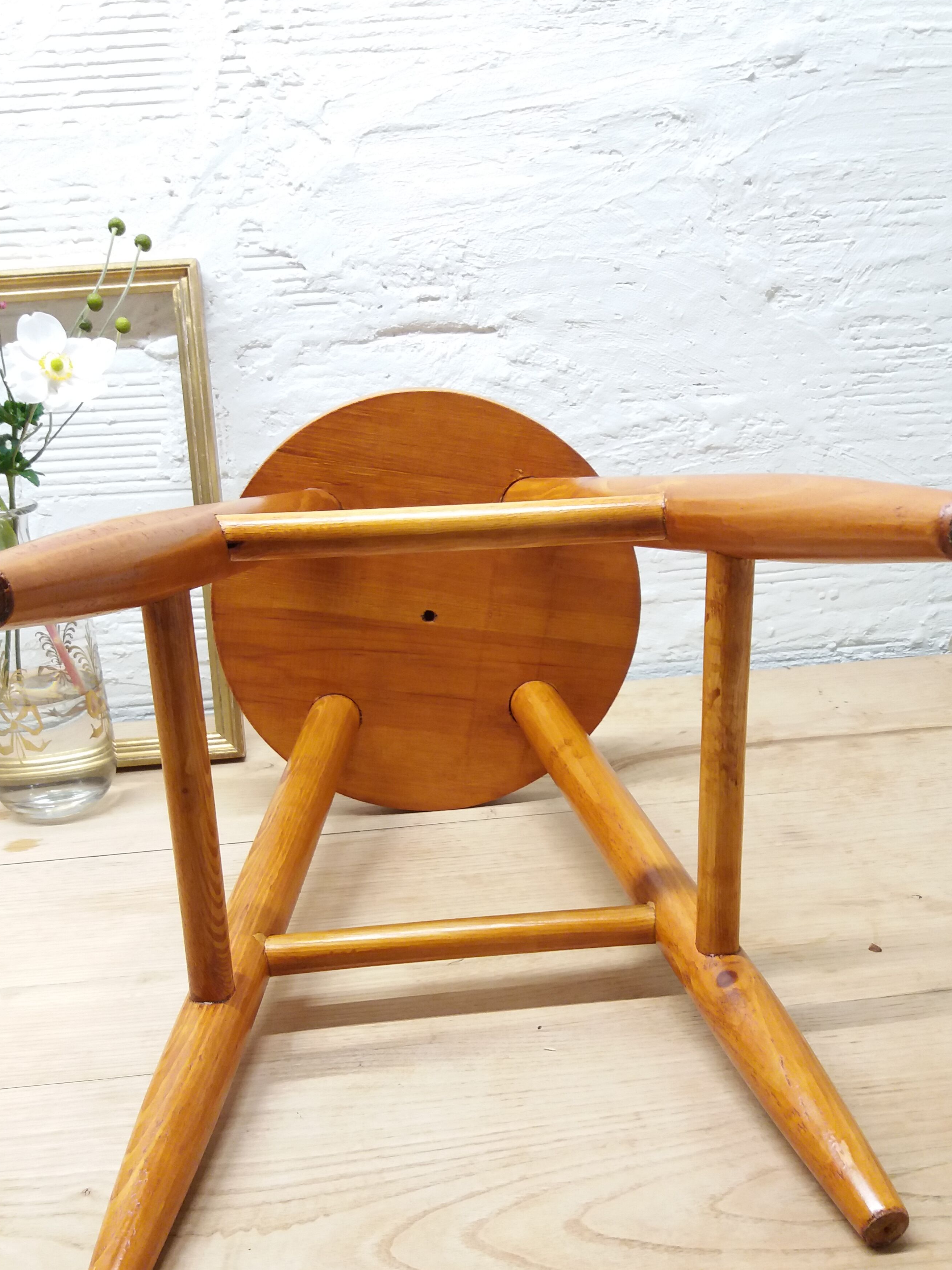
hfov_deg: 42.9
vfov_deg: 55.1
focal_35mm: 33
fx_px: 1210
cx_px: 463
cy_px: 727
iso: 100
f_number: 1.9
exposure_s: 1/50
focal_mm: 3.7
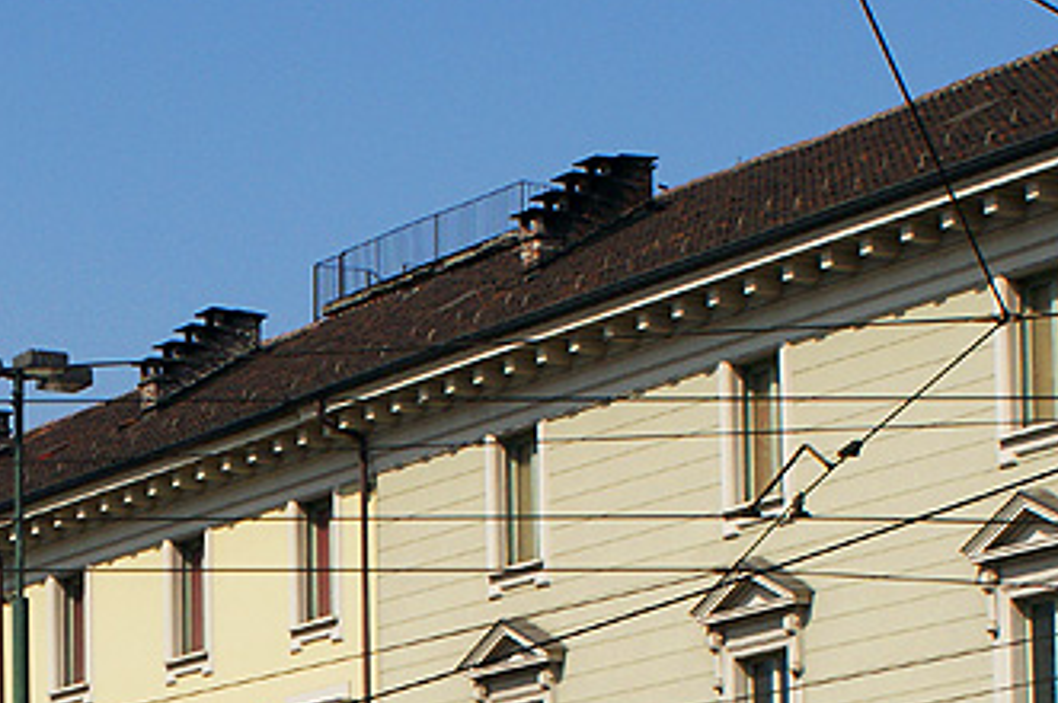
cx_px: -32
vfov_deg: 8.3
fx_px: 4772
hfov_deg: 12.5
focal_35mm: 163
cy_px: 991
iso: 200
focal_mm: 35
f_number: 9
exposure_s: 1/640
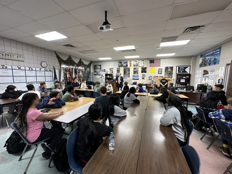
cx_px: 116
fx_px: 94
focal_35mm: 14
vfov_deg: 85.7
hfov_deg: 102.1
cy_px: 87
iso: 200
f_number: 2.2
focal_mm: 2.22
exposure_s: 1/62
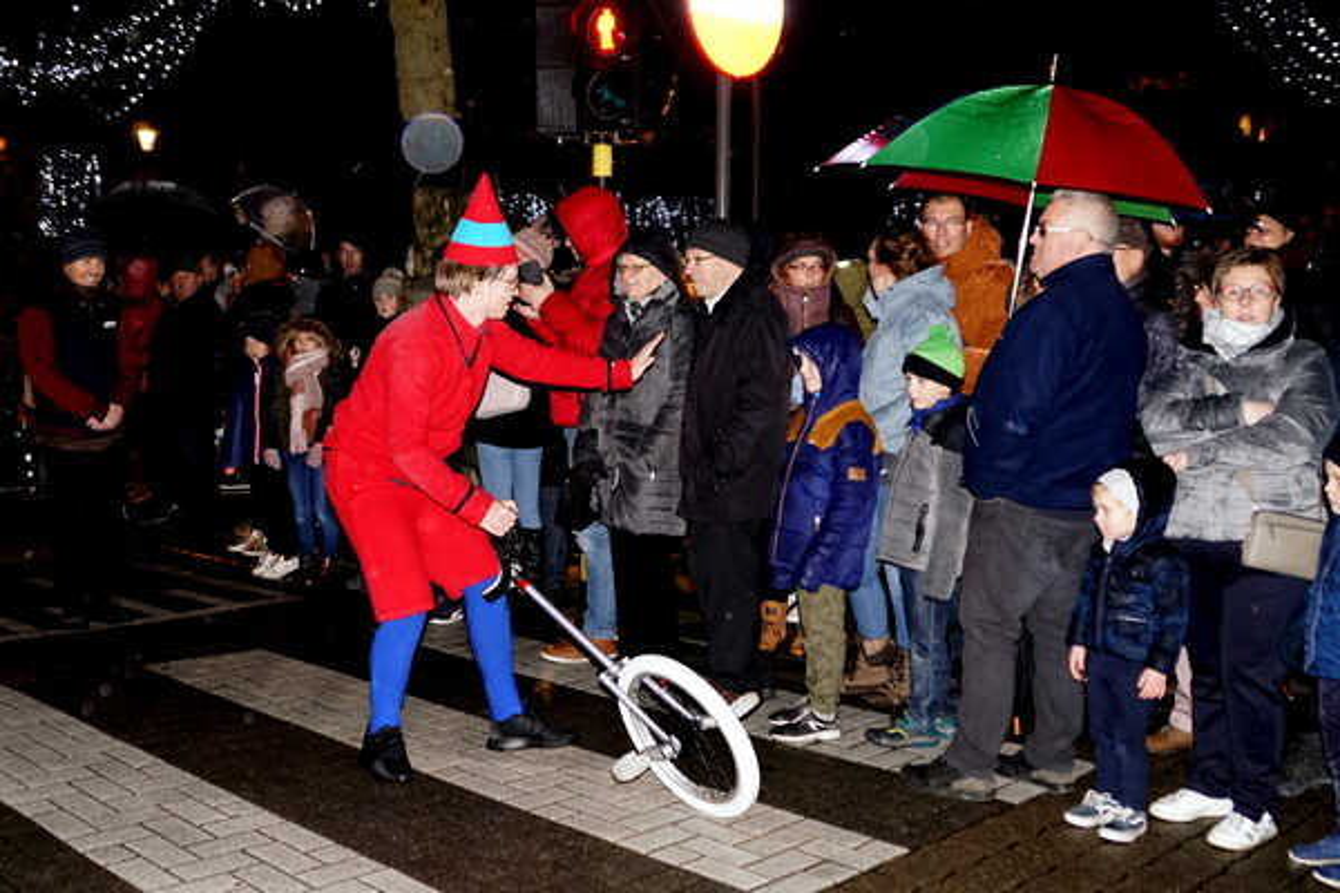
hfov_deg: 61.9
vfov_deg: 43.6
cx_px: 670
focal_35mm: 30
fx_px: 1117
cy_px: 446
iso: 800
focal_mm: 20
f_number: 3.5
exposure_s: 1/60
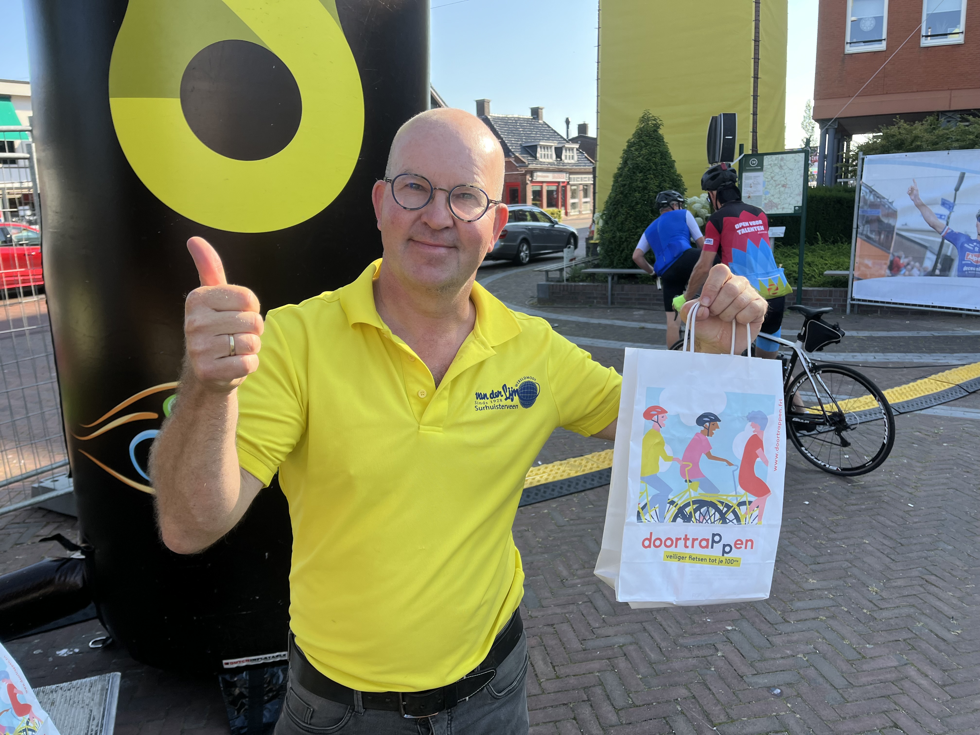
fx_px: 736
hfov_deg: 67.3
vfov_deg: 53.1
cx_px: 490
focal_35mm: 26
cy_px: 368
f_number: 1.6
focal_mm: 5.1
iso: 50
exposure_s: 1/742
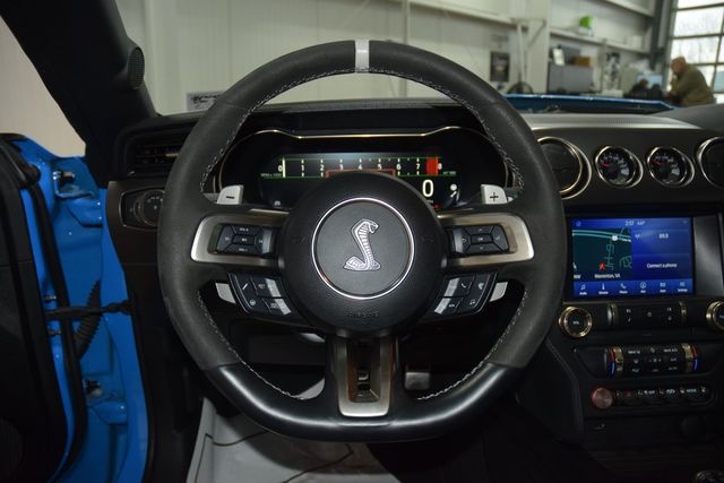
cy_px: 242
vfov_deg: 48.0
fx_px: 543
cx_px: 362
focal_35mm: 27
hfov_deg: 67.4
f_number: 3.5
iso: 800
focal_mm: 18
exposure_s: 1/100
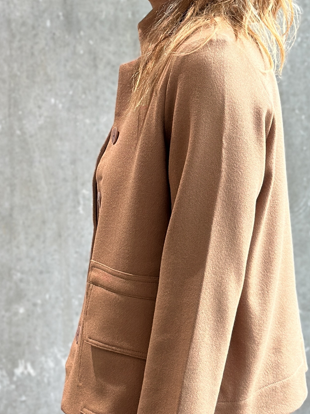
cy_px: 120
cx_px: 141
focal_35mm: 115
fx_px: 1373
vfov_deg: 17.1
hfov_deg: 12.9
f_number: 1.78
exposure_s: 1/100
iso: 100
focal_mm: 6.86
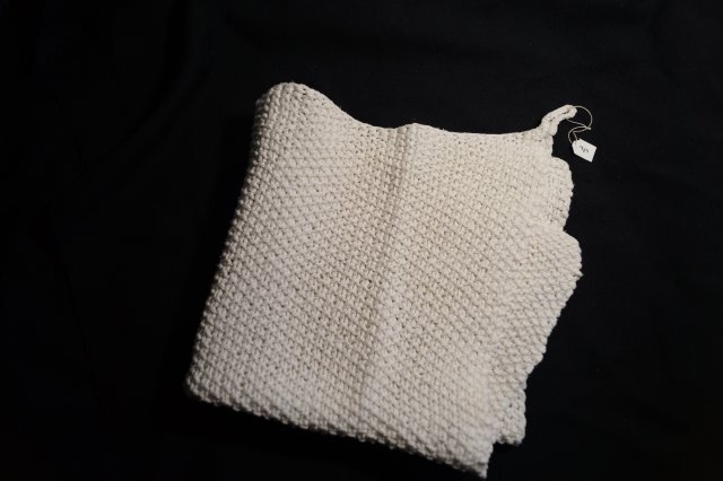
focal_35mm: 27
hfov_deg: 67.4
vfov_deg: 47.9
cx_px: 362
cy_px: 240
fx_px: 542
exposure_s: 1/60
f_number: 4
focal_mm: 18
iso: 500
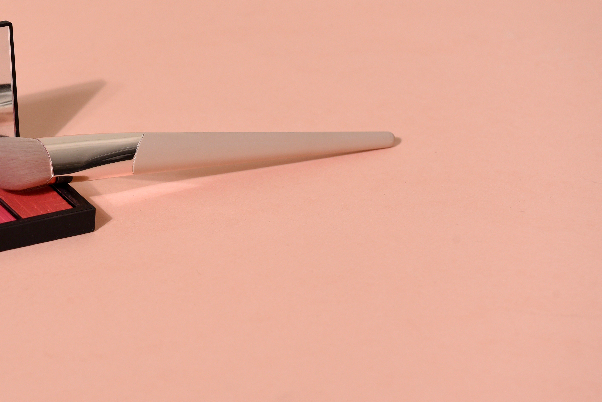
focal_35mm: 293
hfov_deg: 7.0
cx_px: 166
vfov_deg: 4.7
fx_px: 4901
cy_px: 204
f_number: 7.1
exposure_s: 1/160
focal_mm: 200
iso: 200
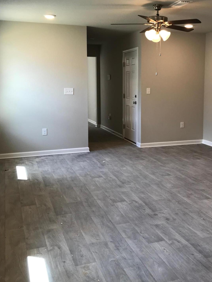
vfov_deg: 47.6
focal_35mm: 39
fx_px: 318
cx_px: 132
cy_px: 115
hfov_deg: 36.6
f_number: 1.8
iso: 25
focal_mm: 3.99
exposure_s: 1/60
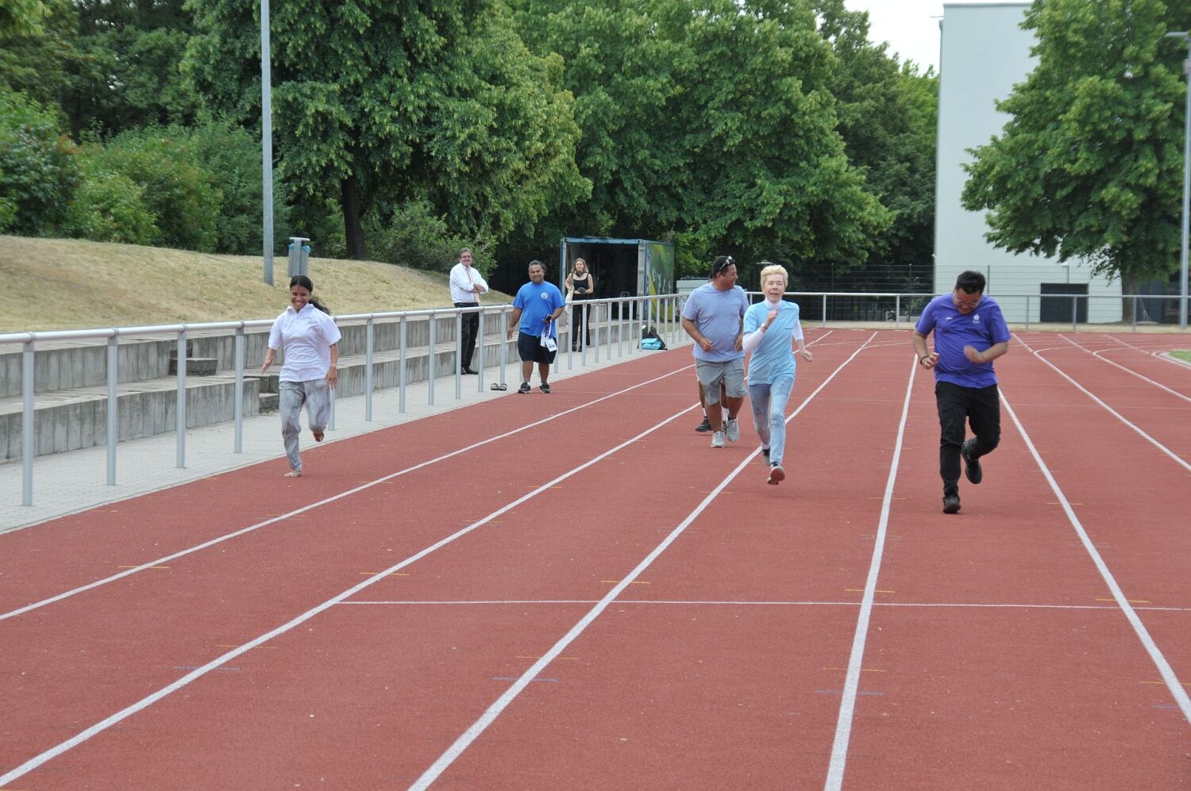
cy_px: 396
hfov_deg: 17.1
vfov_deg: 11.4
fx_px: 3966
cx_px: 596
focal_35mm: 120
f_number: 8
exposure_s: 1/250
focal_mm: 80
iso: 200
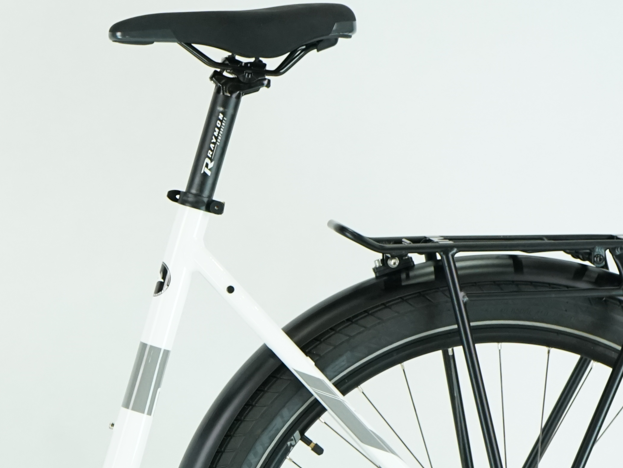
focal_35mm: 166
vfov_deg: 8.9
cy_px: 375
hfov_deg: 11.7
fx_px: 2988
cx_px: -48
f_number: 5.6
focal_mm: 60
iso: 1600
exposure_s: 1/200
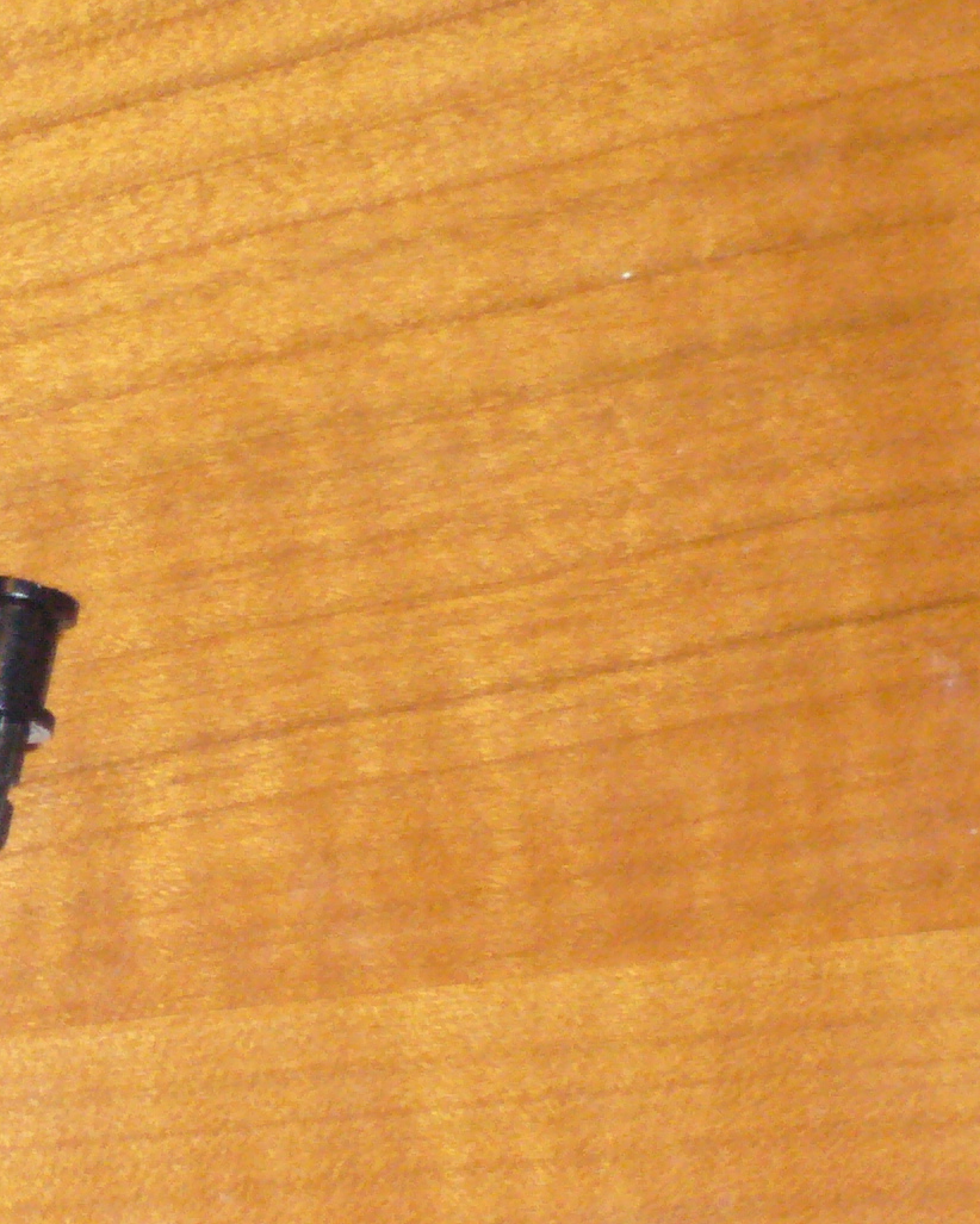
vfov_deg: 6.9
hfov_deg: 5.5
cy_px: 776
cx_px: -564
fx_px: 10185
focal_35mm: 281
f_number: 5
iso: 400
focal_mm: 17.4
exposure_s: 1/60
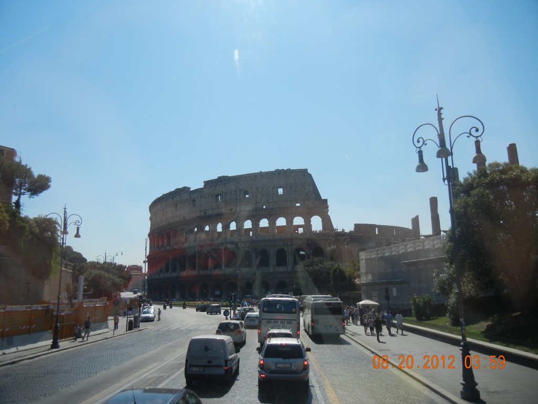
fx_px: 466
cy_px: 202
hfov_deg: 60.0
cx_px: 269
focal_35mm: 30
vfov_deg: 46.8
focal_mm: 5.4
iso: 160
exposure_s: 1/625
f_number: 7
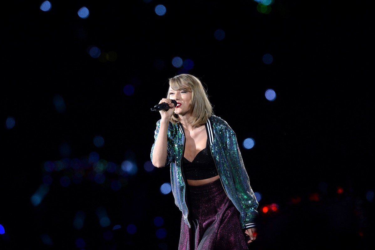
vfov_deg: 3.4
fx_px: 4187
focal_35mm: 402
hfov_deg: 5.1
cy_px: 125
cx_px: 188
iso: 1000
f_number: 5.6
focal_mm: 400
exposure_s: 1/400
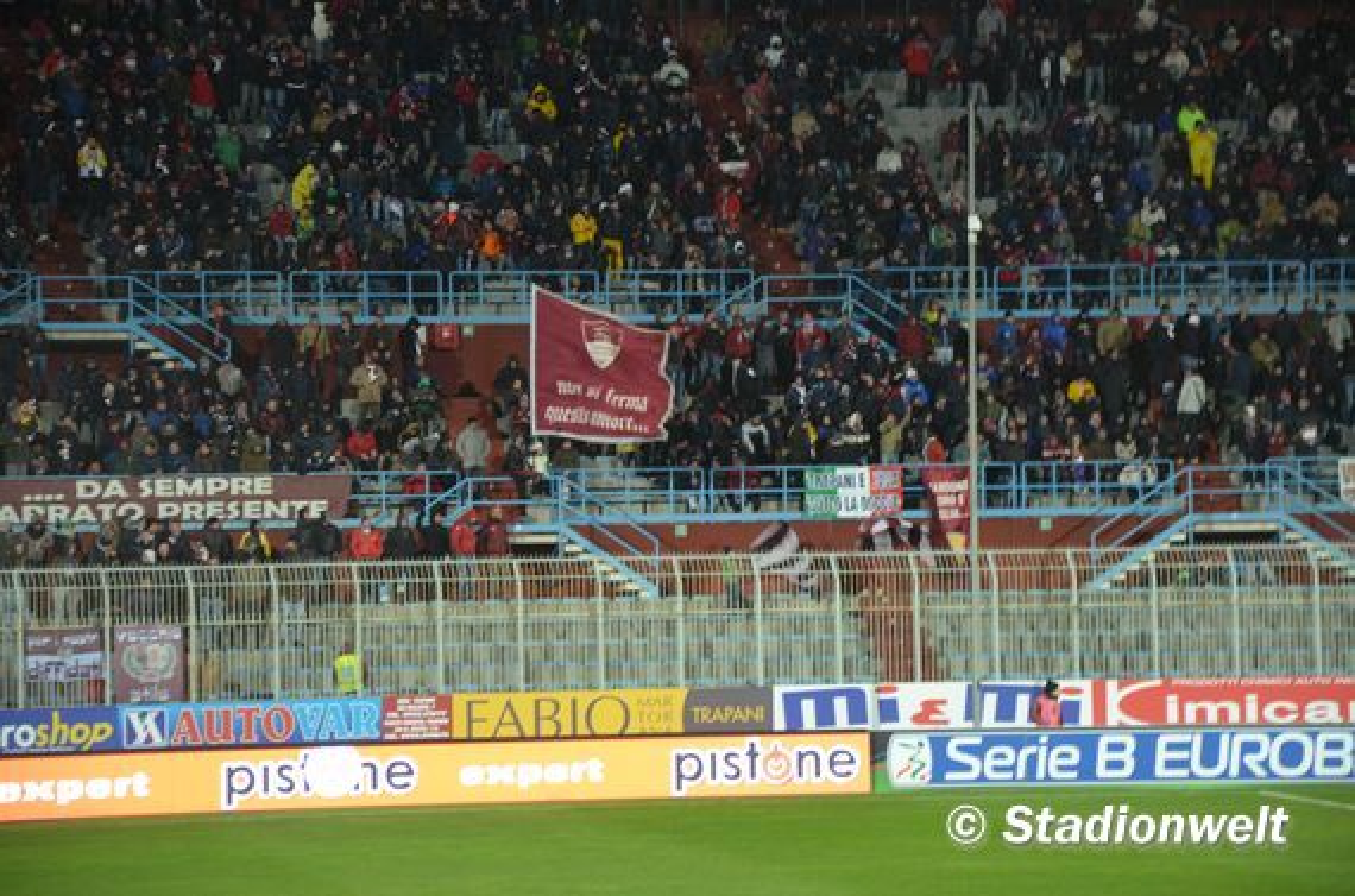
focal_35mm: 158
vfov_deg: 8.7
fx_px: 5913
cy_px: 448
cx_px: 678
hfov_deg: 13.1
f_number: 5.6
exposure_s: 1/30
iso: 1000
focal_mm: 105
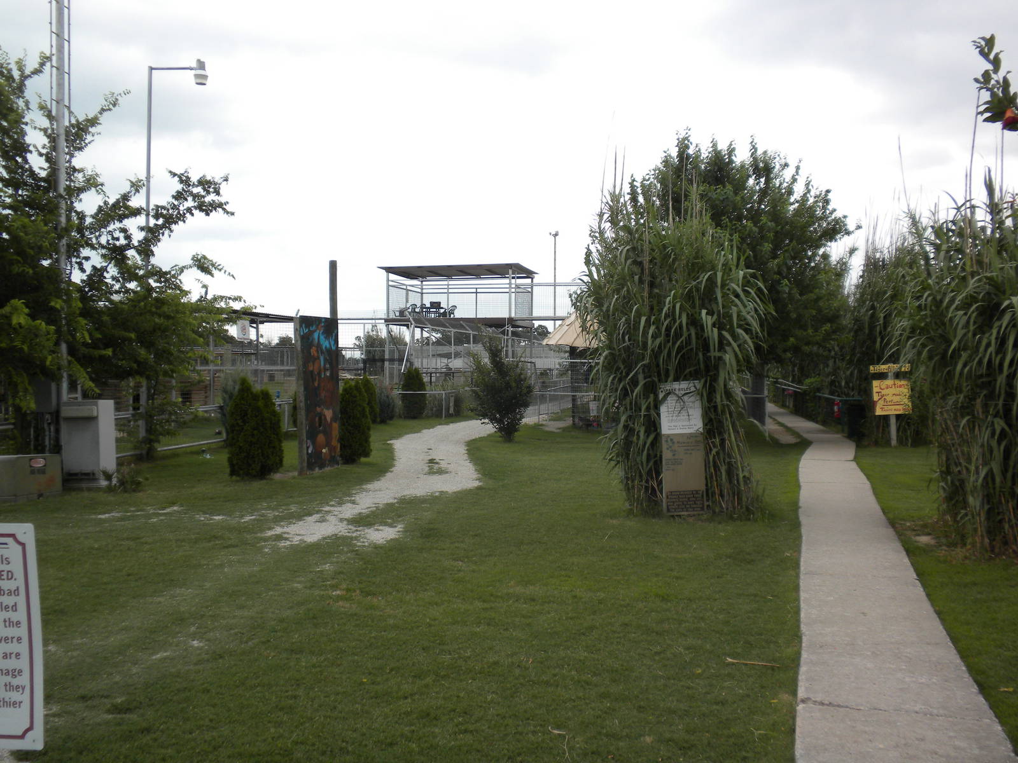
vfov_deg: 38.7
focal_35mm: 37
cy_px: 382
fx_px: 1088
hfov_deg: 50.1
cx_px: 509
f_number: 3.5
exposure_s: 1/225
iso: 64
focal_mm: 6.6
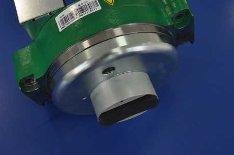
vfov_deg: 25.4
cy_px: 59
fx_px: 344
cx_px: 96
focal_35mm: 53
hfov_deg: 37.5
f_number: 5.6
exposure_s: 1/125
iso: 360
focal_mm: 28
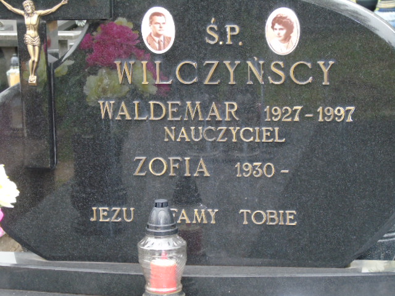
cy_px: 148
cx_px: 198
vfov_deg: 12.0
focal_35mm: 124
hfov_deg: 15.9
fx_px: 1415
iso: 250
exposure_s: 1/60
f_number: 4.6
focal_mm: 22
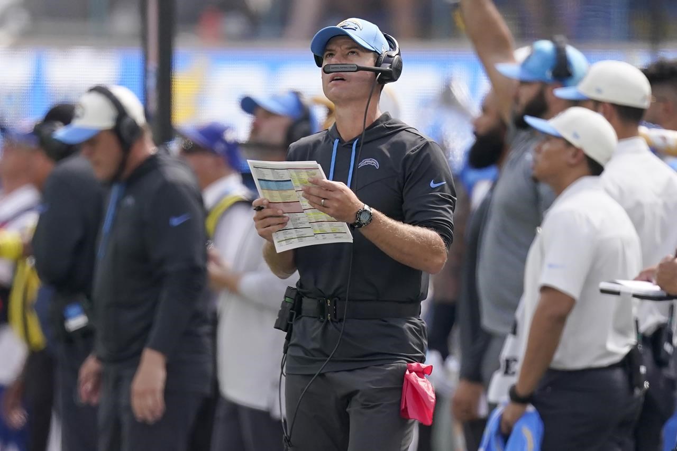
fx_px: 11281
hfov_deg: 3.4
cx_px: 338
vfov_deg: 2.3
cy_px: 226
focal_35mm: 600
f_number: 4
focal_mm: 600
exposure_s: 1/3200
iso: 1600
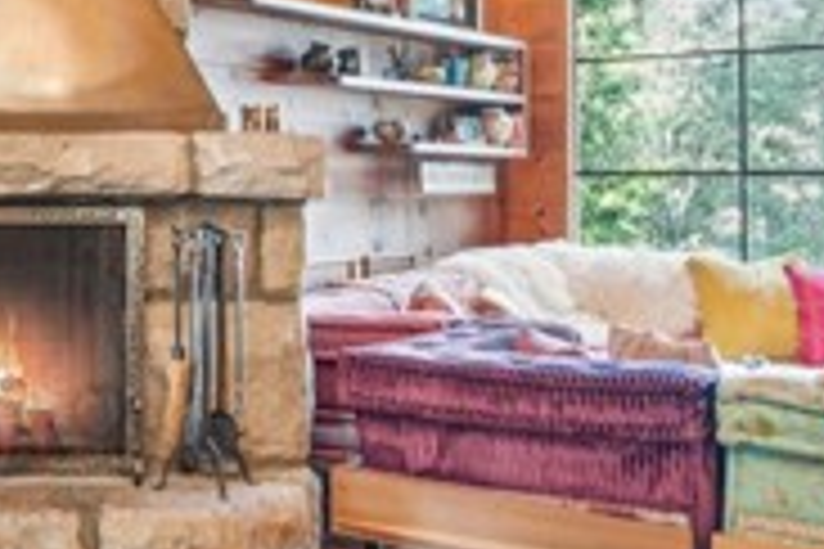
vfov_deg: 22.8
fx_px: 1354
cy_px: 148
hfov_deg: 30.8
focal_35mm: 59
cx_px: -45
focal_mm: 16.9
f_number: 13
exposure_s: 4
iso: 100
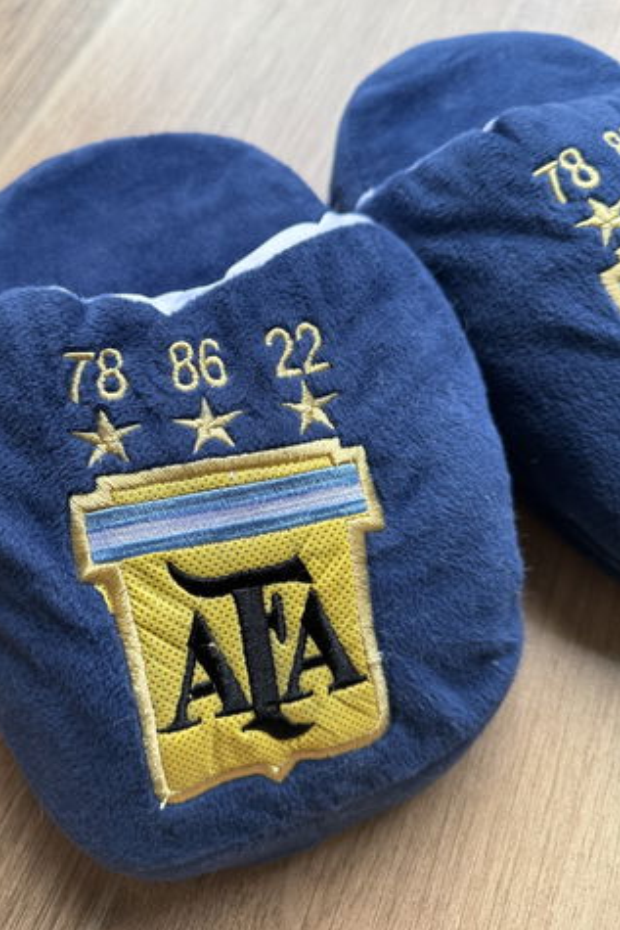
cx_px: 233
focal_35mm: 28
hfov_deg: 46.0
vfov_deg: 65.3
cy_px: 424
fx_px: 723
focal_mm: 6.76
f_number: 1.78
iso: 80
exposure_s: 1/295
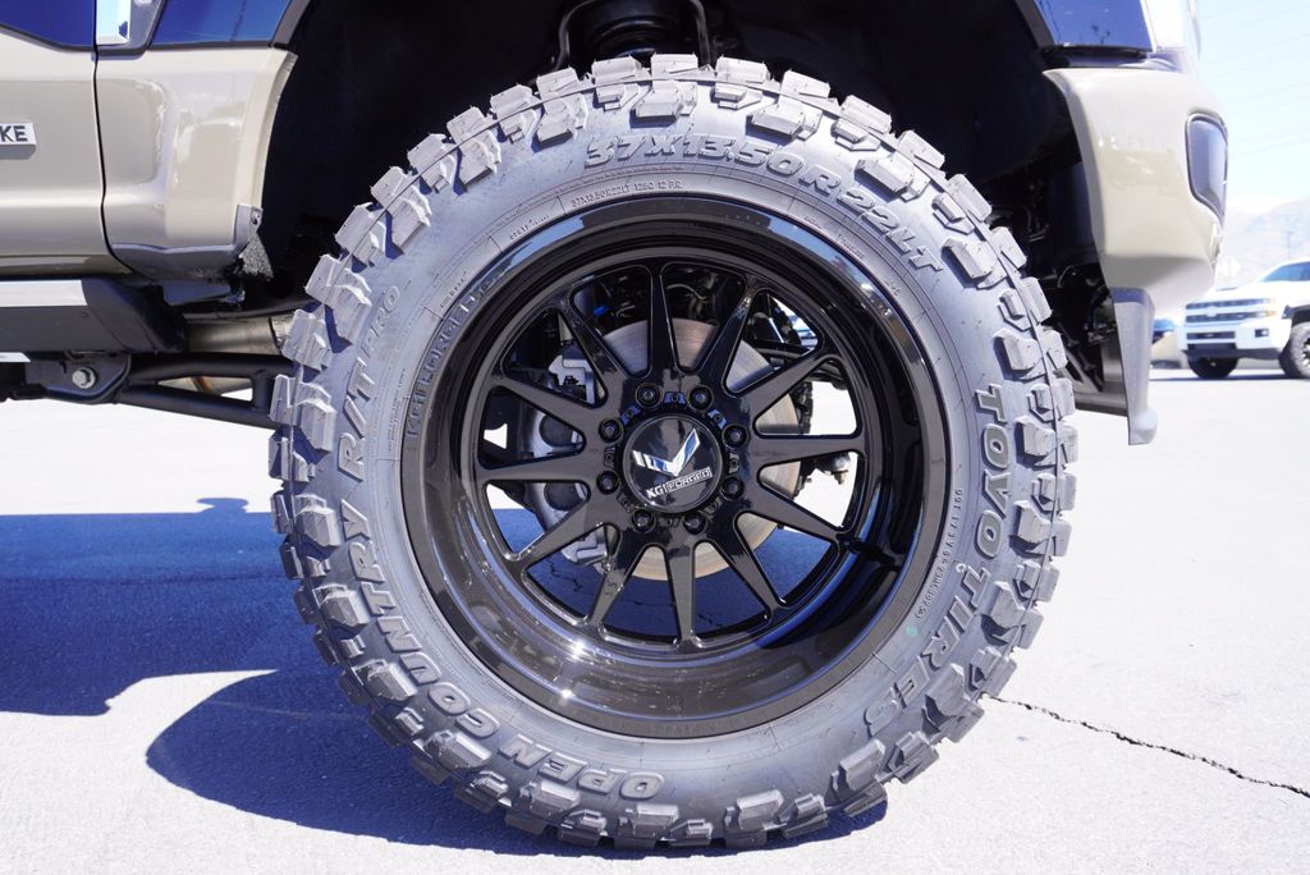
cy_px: 438
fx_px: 983
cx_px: 655
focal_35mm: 27
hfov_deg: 67.4
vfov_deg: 48.0
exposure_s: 1/80
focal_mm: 18
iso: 100
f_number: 5.6
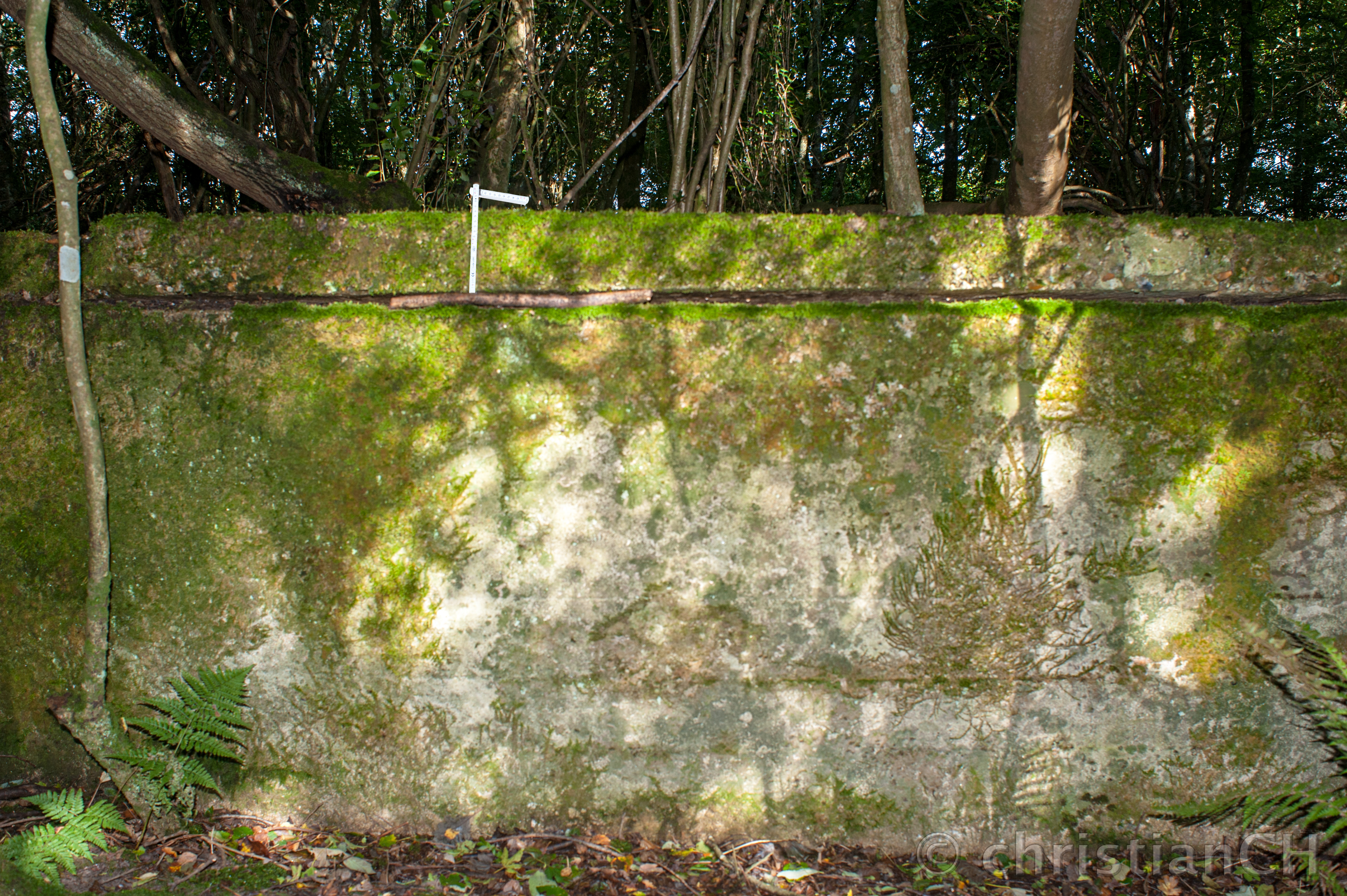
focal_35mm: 28
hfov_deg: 65.5
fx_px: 1047
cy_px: 448
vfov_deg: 46.3
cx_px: 674
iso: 400
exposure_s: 1/125
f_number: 3.5
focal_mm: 28
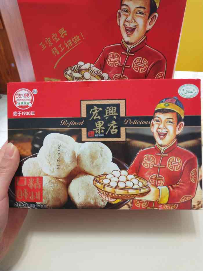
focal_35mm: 30
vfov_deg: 60.0
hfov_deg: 46.8
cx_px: 102
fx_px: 235
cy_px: 136
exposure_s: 1/33.3
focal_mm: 3.95
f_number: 1.8
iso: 427
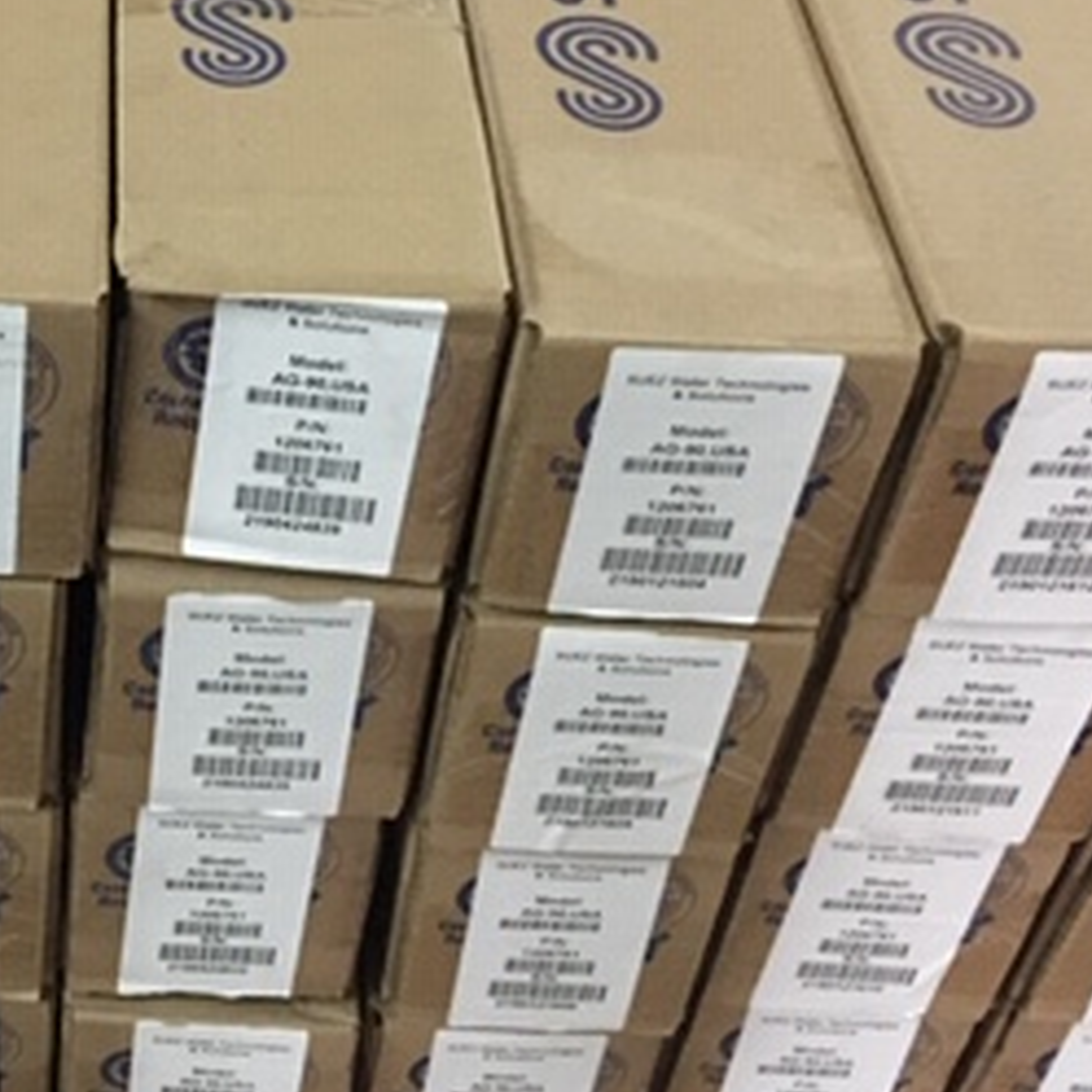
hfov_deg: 25.2
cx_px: 92
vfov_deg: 26.1
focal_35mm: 66
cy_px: 474
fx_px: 2356
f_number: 2.2
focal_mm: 4.15
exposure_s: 1/8
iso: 160
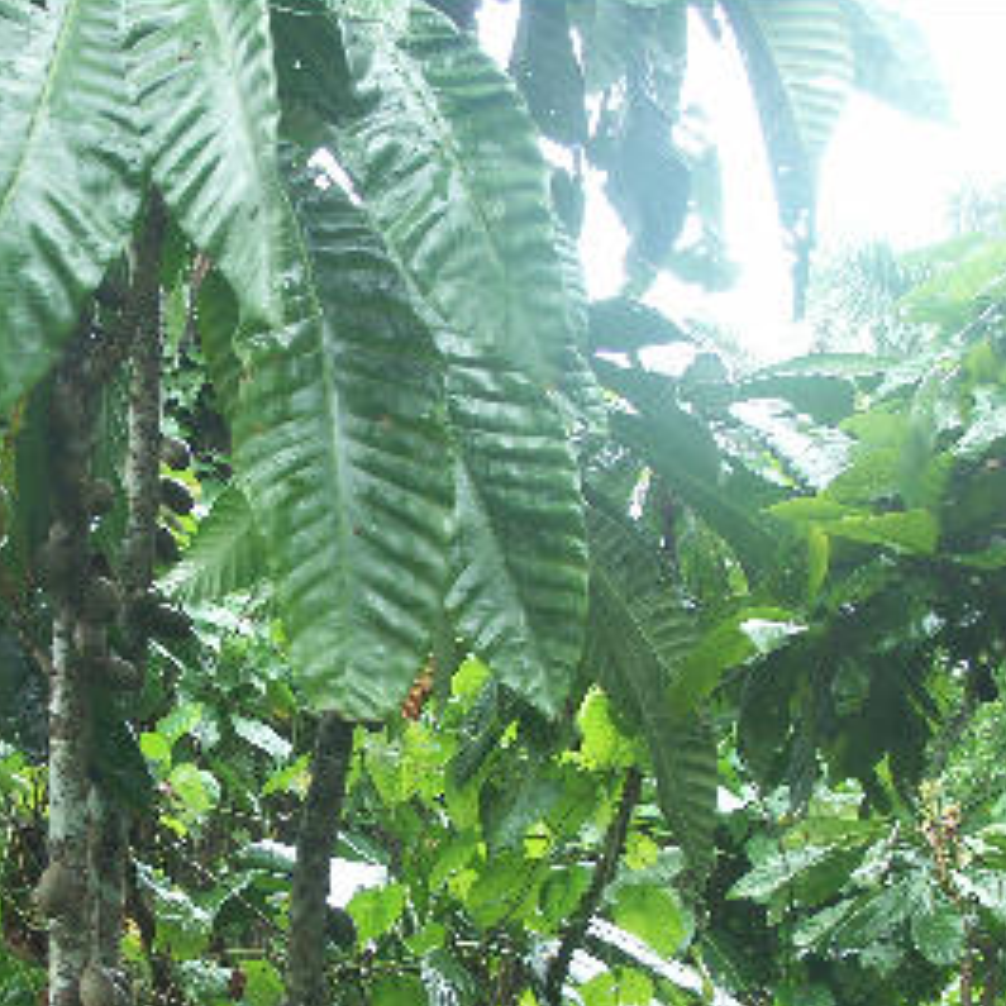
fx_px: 2104
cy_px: 748
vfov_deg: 26.6
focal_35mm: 64
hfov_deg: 26.6
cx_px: 271
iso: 100
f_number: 2.8
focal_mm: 9.47
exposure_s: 1/10
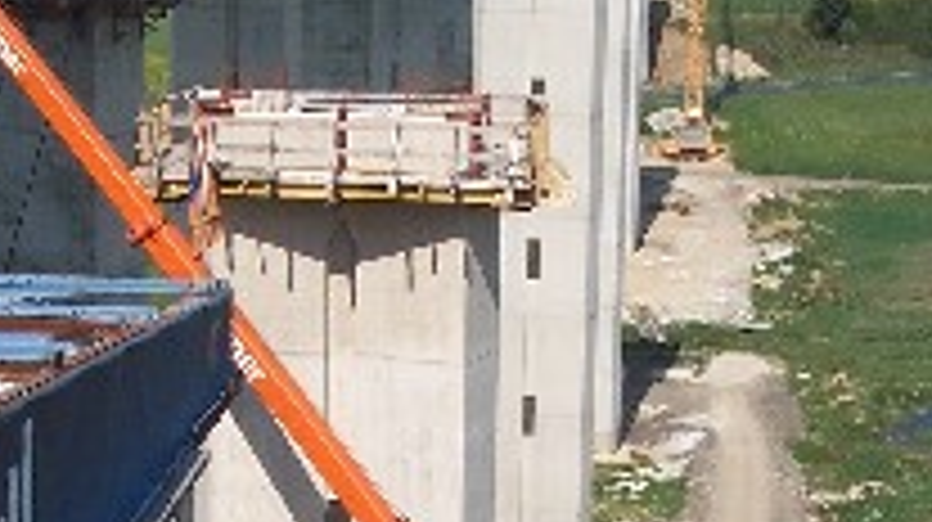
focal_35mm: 123
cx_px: 268
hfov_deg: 17.4
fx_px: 3037
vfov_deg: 9.7
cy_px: 610
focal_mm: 8
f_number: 5.6
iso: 100
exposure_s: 1/500
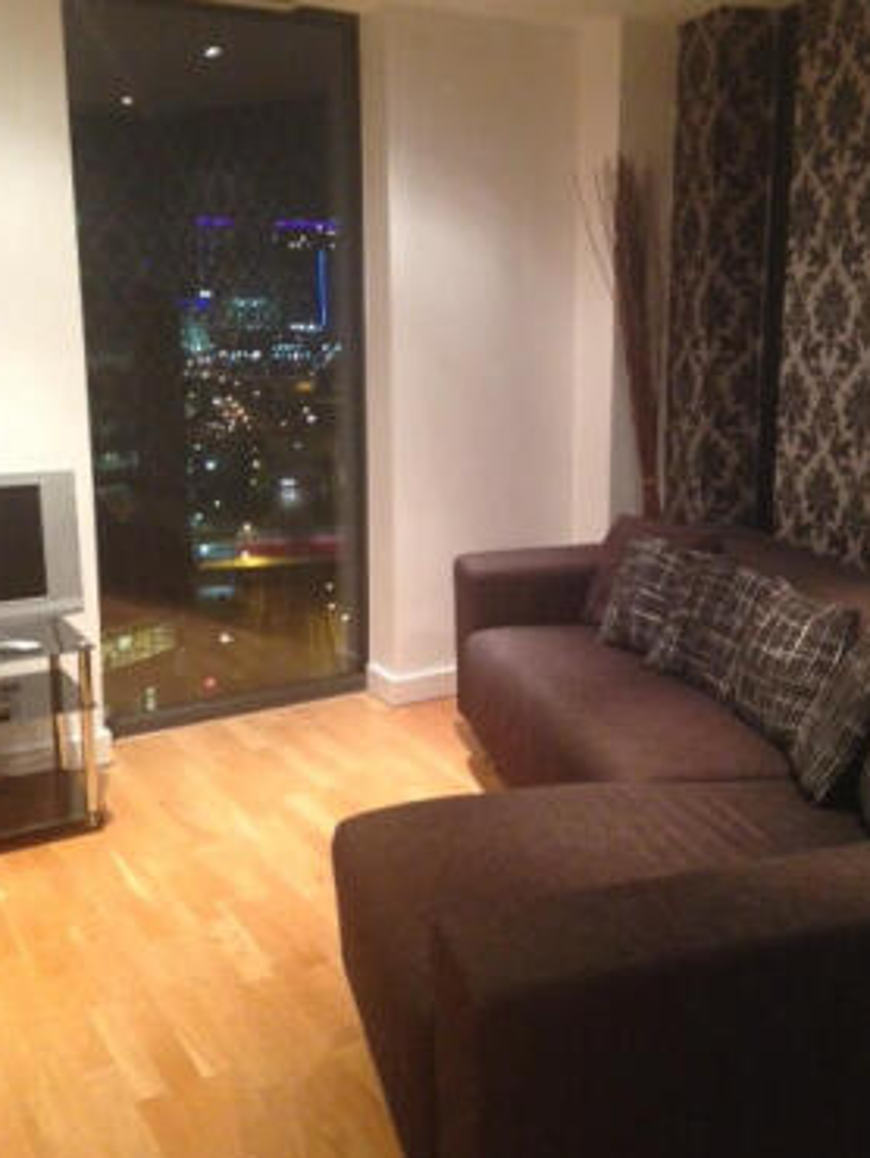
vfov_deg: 47.7
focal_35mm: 39
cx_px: 498
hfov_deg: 36.8
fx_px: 1305
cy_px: 509
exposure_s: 1/15
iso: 400
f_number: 2.4
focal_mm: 4.12
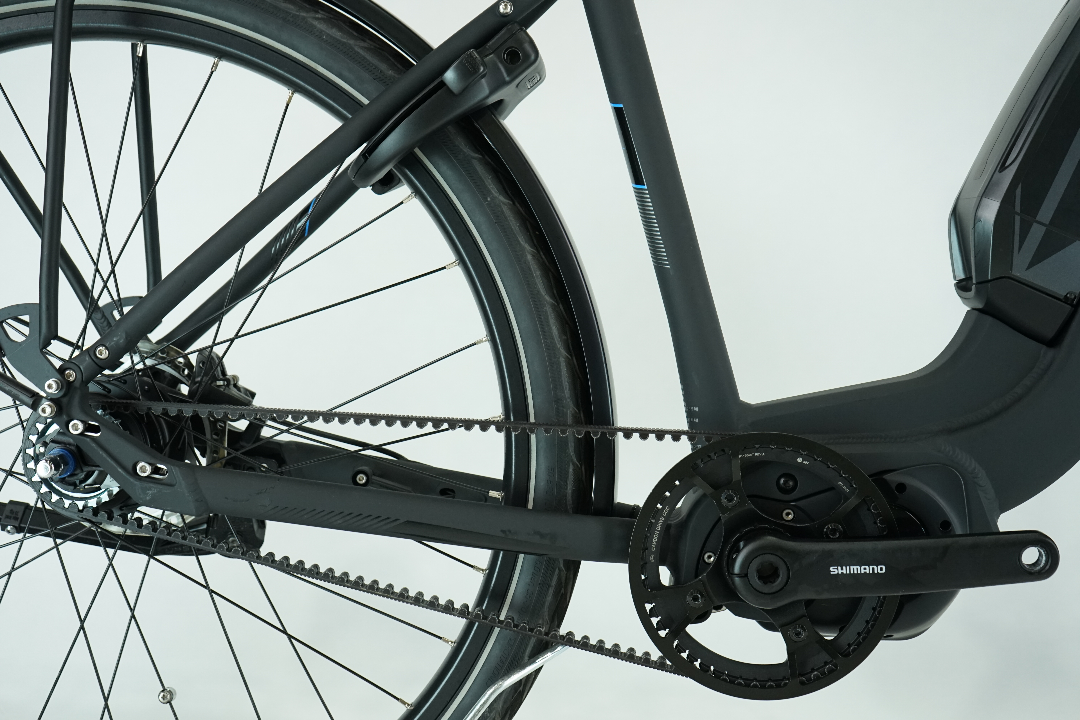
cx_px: 540
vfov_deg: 31.9
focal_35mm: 42
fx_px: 1260
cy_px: 360
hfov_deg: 46.4
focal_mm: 42
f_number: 5.6
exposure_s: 1/200
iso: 1600
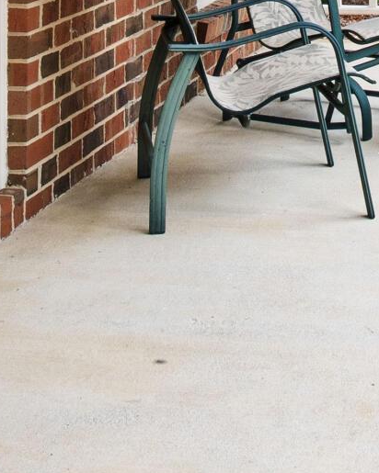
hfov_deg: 18.6
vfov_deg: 20.7
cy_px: -186
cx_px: 279
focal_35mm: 82
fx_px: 1150
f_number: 8
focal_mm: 10
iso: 100
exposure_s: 1/8
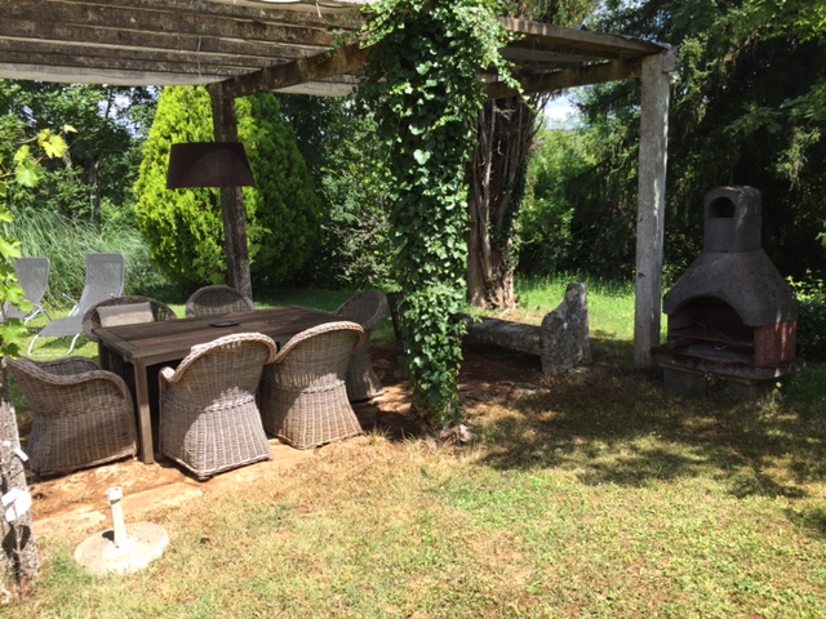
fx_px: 692
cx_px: 413
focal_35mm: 29
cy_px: 310
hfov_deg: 61.7
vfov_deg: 48.2
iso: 32
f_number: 2.2
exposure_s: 1/746
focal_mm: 4.15
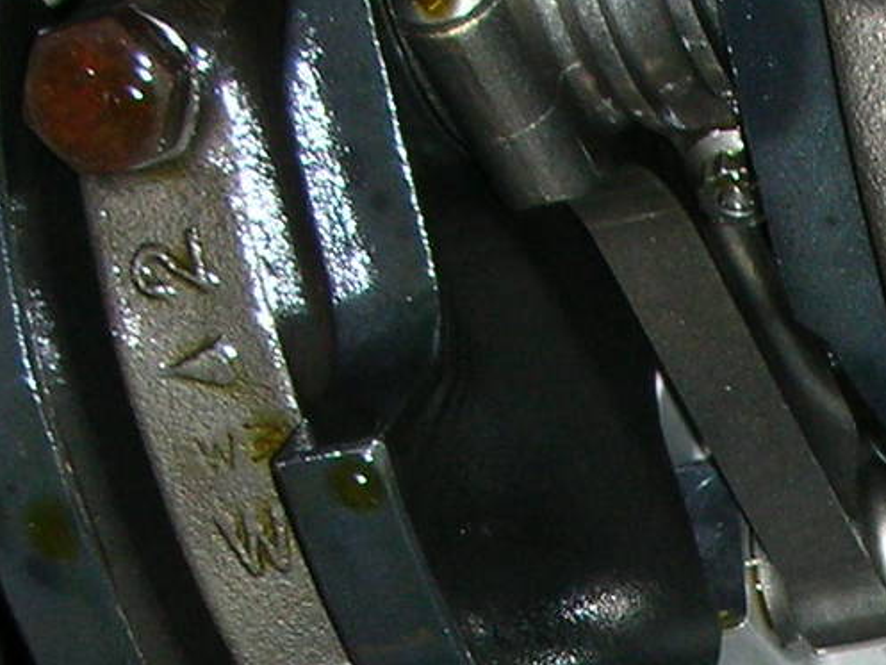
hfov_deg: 11.4
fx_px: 4327
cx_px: 1127
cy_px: 1214
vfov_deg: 8.4
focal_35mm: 169
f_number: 3
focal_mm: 5.8
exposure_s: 1/60.1
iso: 50
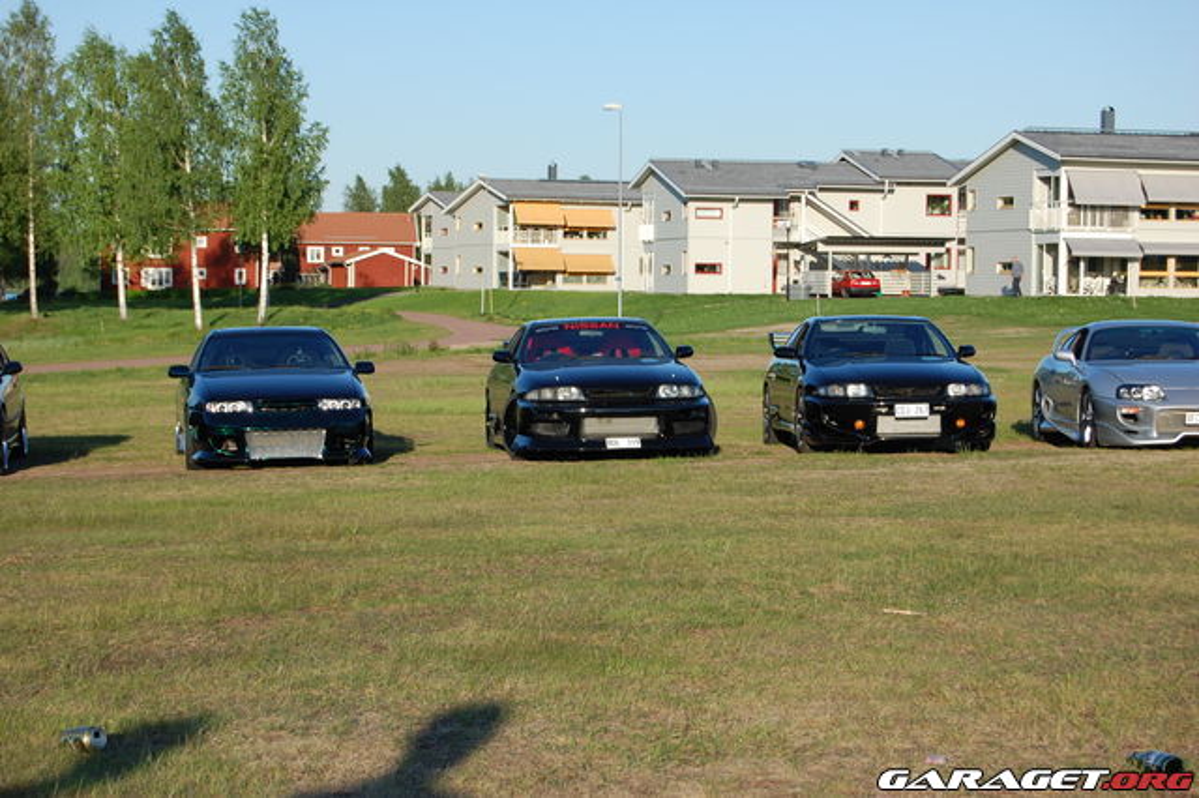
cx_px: 600
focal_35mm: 82
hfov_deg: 24.6
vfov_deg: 16.5
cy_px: 399
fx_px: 2746
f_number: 9
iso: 200
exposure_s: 1/320
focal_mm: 55
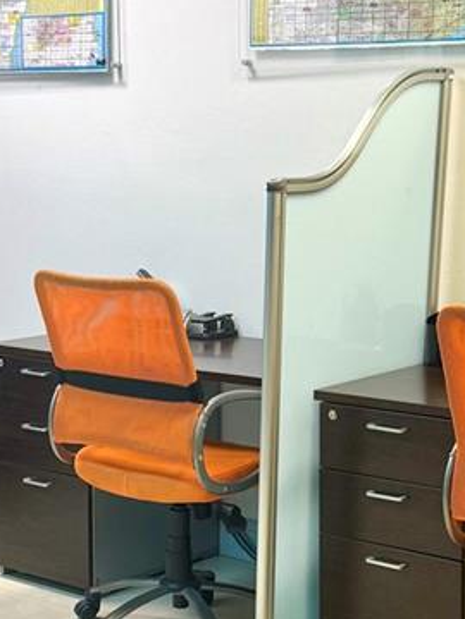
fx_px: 1433
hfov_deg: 18.4
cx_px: 196
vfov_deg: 24.4
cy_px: 311
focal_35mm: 80
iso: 125
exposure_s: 1/60
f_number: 1.78
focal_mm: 6.76
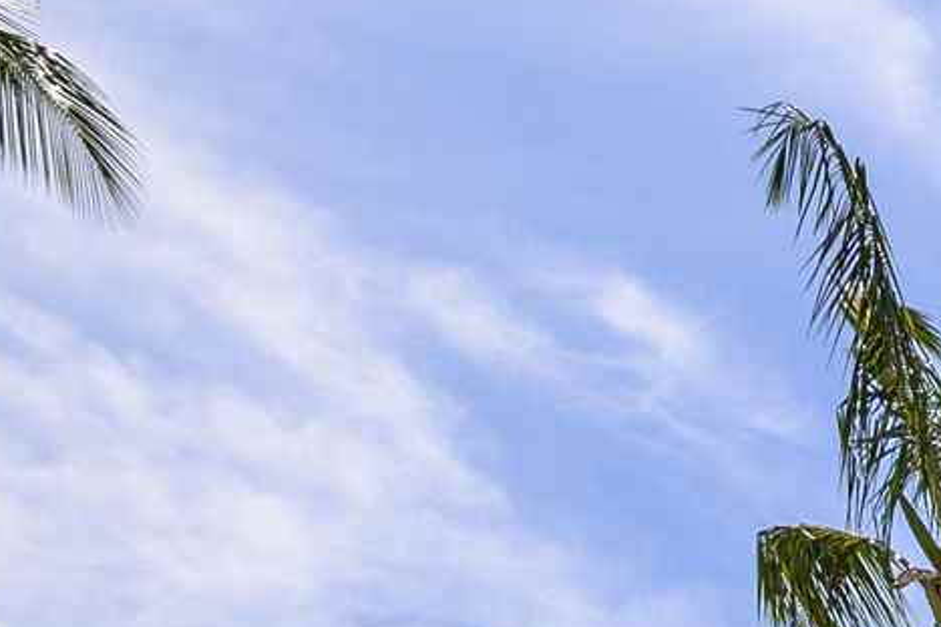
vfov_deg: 10.7
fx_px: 2744
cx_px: 1649
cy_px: 1620
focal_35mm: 105
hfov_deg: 16.5
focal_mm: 16
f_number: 10
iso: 100
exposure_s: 1/200
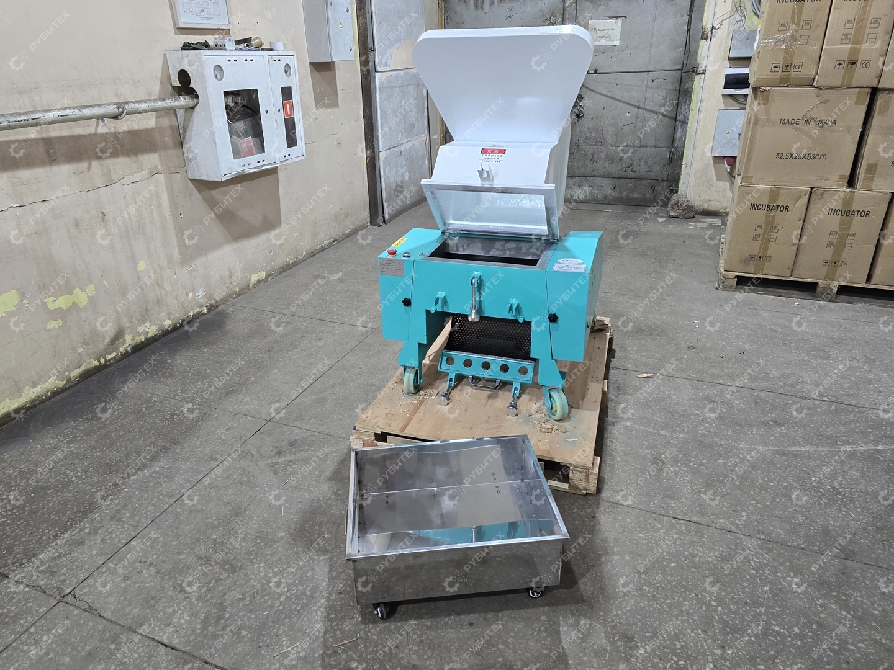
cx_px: 447
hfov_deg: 73.9
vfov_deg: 58.9
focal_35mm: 23
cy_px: 335
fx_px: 594
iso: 400
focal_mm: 6.3
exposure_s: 1/100
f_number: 1.7
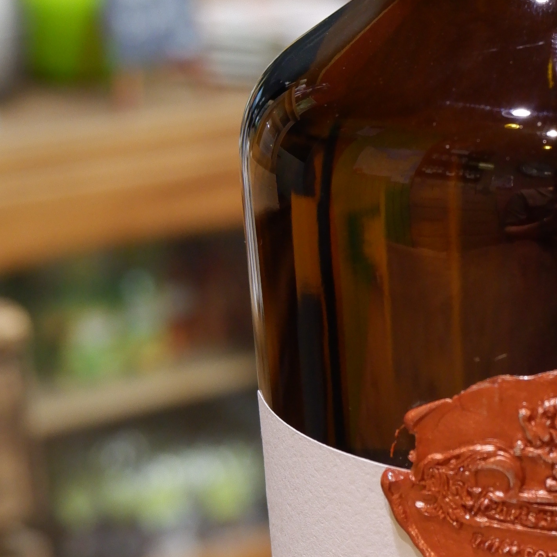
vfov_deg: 13.4
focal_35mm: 129
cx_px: 533
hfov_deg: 13.4
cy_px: 32
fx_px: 2348
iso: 1000
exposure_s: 1/38
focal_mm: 24.9
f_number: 4.4
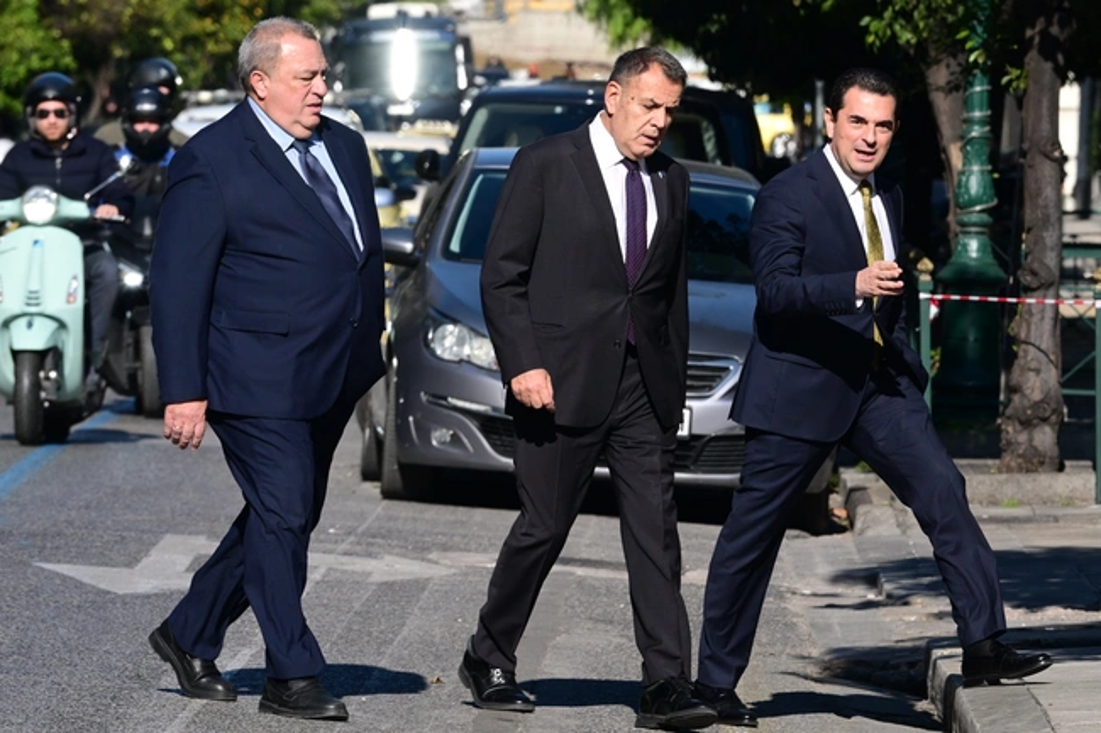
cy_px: 366
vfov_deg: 6.9
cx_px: 550
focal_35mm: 200
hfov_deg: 10.3
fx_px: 6115
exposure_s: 1/1250
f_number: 9
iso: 500
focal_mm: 200
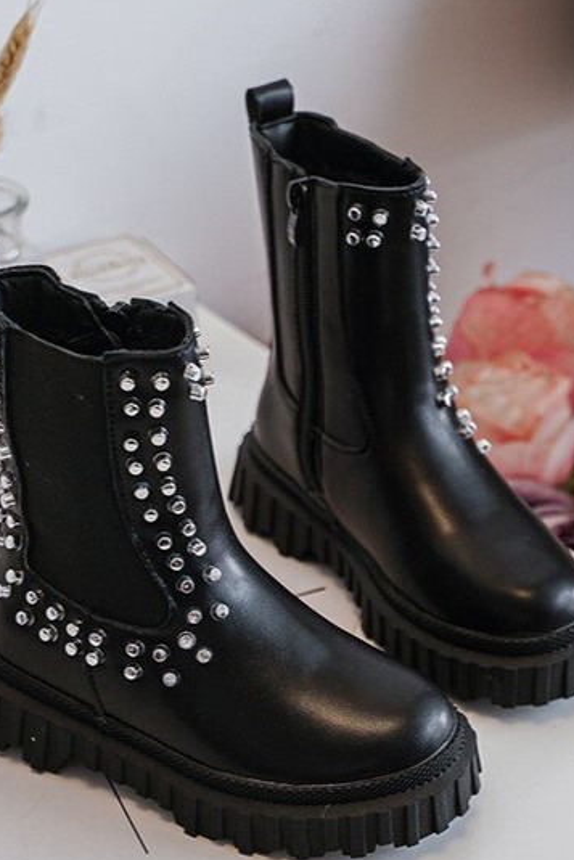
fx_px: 1673
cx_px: 264
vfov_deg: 28.8
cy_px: 404
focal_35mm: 70
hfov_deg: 19.5
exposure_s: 1/100
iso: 500
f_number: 4
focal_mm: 50
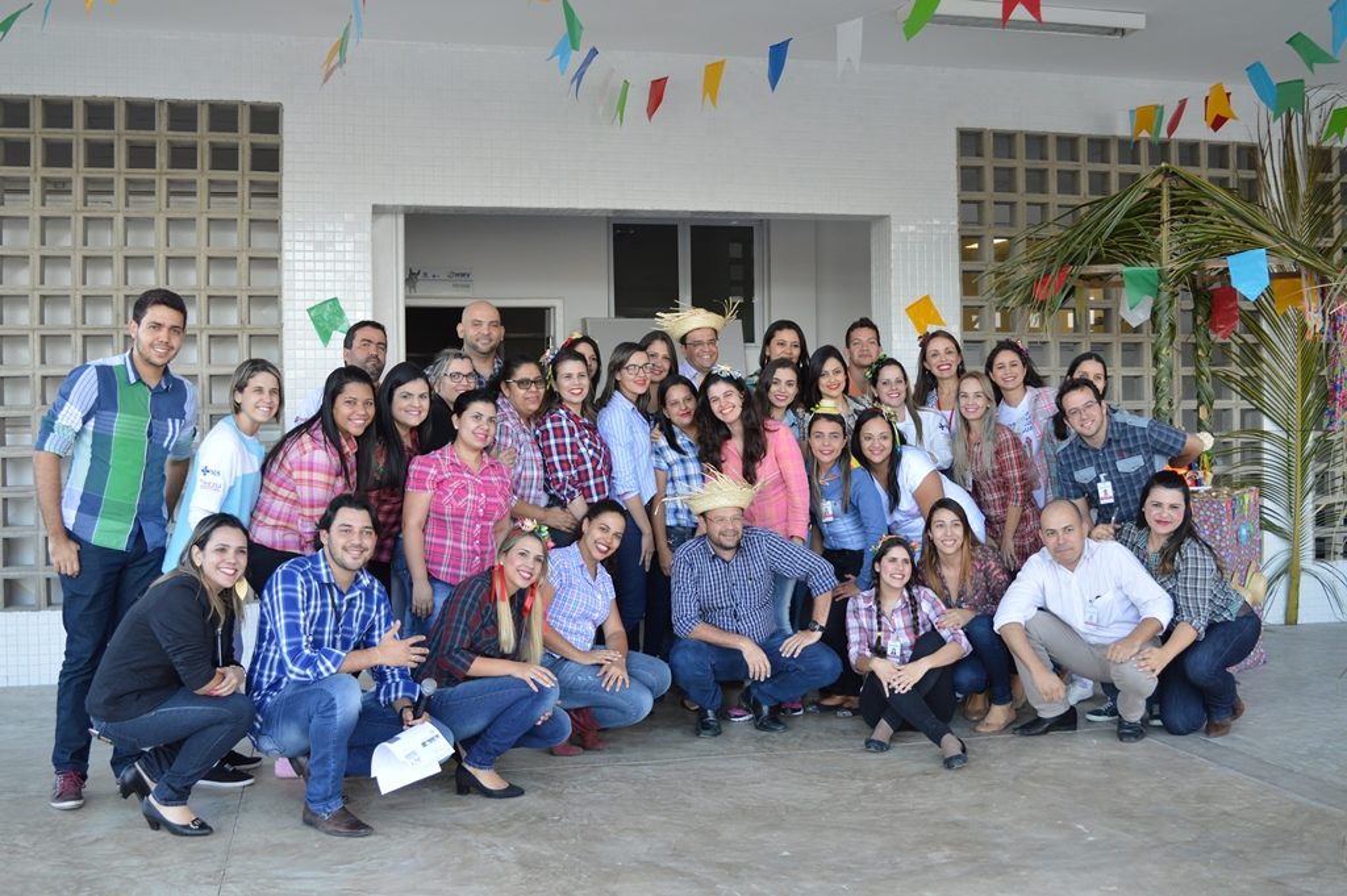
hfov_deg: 51.3
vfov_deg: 35.4
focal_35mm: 38
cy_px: 448
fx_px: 1402
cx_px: 674
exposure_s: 1/100
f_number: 5.6
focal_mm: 25
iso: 400
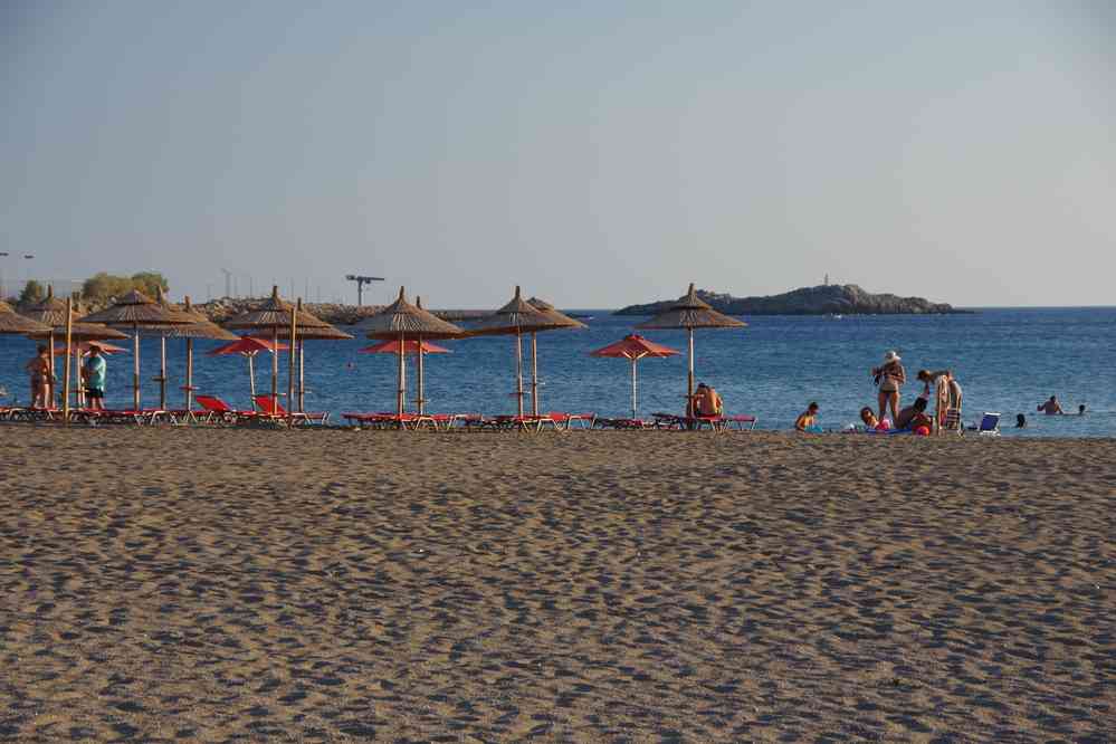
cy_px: 372
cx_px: 558
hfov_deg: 19.5
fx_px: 3255
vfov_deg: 13.0
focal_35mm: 105
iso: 200
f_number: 9
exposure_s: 1/100
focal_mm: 70
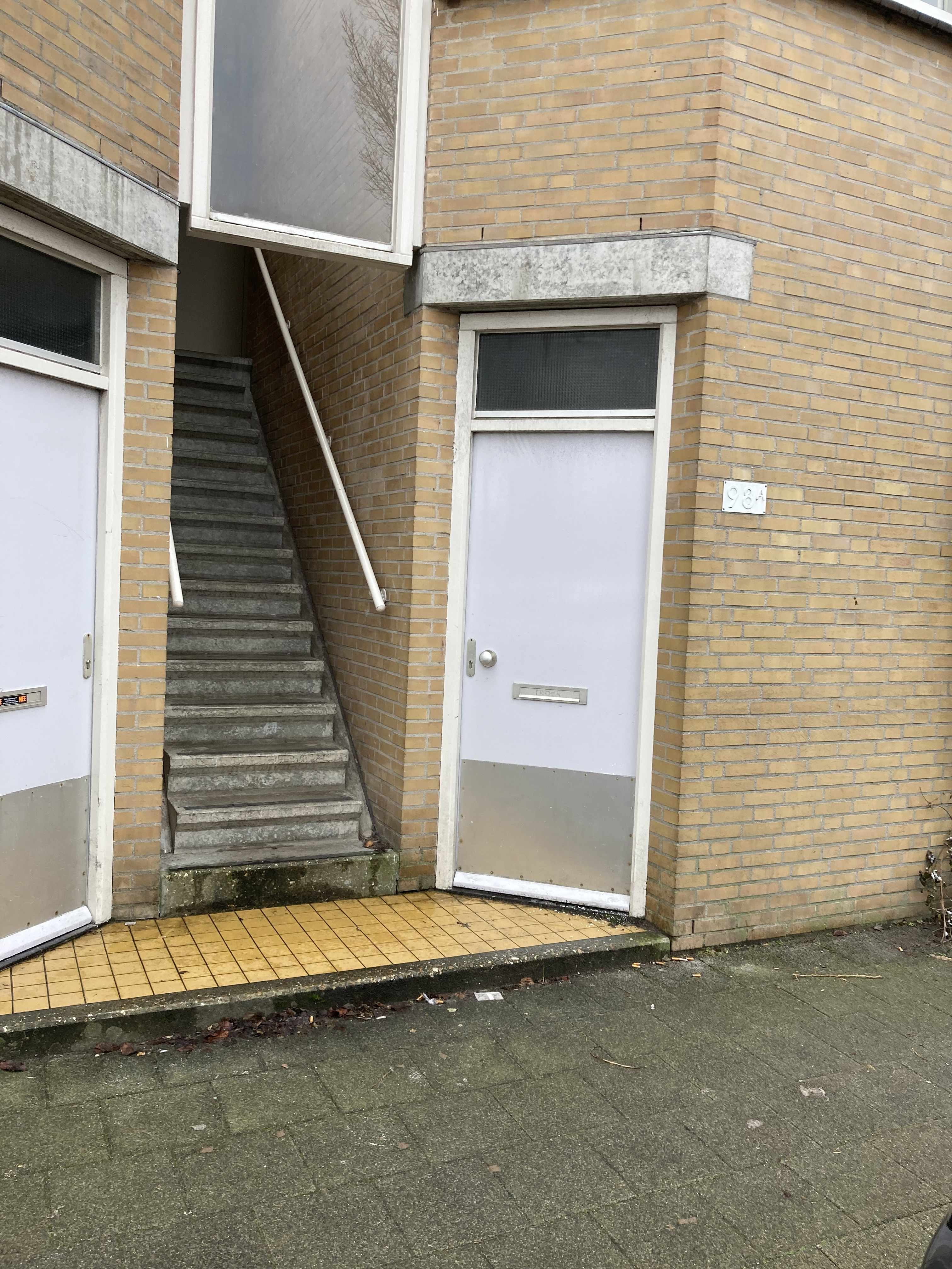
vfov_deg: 63.4
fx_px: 1027
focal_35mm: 28
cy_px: 634
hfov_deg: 49.7
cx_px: 476
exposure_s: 1/121
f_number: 1.8
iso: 40
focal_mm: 3.99
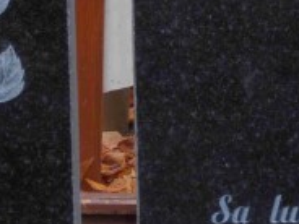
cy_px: 50
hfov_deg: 5.1
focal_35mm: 386
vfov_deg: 3.9
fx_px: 3334
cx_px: 228
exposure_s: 1/80
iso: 125
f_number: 5.5
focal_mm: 19.64
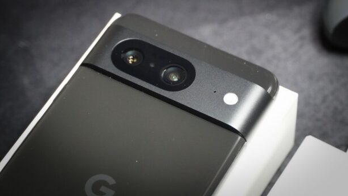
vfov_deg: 8.9
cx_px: 174
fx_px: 1255
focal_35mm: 136
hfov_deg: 15.8
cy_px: 80
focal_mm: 86
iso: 8000
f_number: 5.6
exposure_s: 1/100
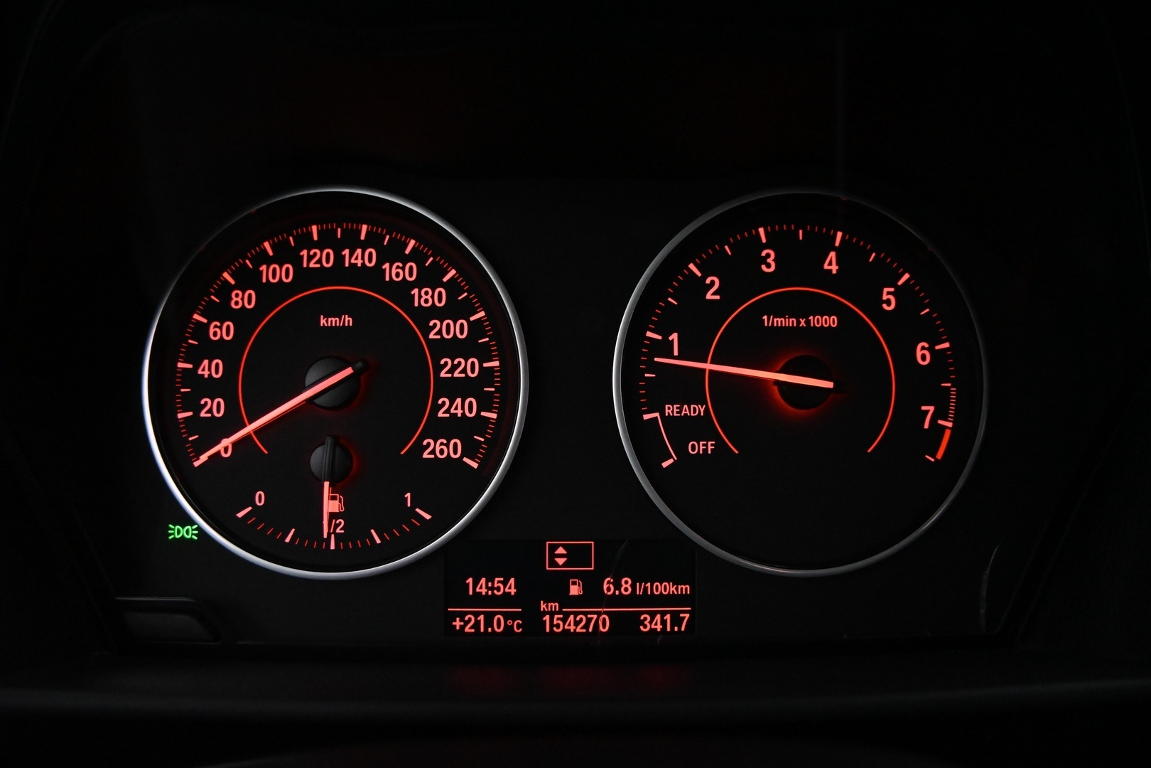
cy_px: 384
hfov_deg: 27.0
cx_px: 576
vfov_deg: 18.2
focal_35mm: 75
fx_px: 2398
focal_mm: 50
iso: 5000
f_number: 7.1
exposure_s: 1/125
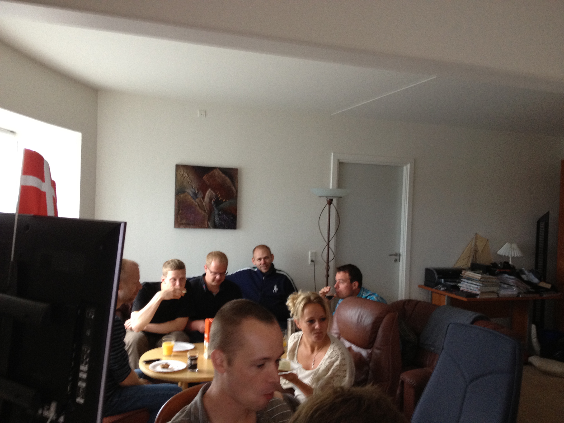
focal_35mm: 35
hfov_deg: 52.6
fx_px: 570
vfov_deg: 40.7
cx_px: 282
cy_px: 212
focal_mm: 4.28
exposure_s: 1/20
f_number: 2.4
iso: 160
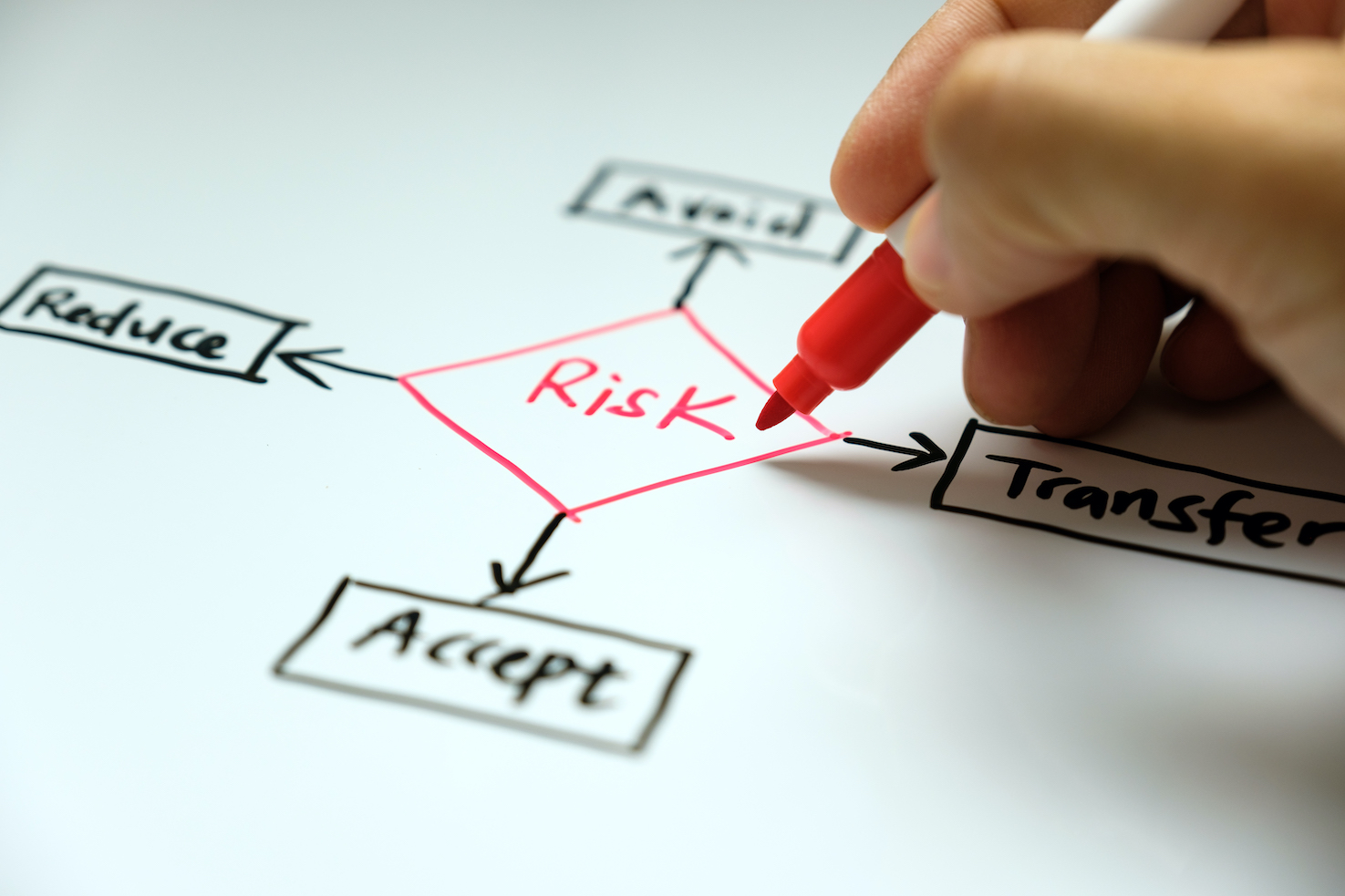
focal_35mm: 83
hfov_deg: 24.5
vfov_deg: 16.5
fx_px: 3100
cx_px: 672
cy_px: 448
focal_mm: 55
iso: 200
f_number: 2.8
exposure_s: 1/40
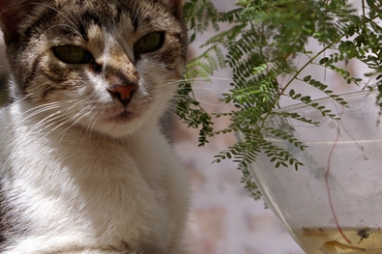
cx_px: 143
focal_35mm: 167
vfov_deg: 8.2
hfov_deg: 12.3
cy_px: 65
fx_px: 1771
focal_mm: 55
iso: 400
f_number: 11
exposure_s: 1/350
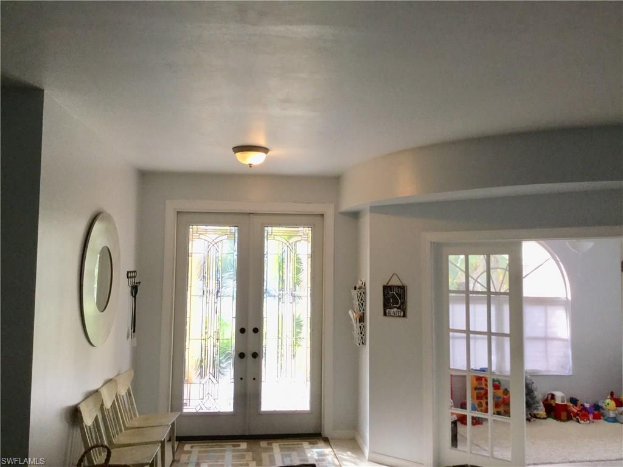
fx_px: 558
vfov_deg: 45.4
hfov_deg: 58.4
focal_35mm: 31
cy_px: 234
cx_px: 312
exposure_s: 1/40
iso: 32
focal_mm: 3.3
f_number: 2.4
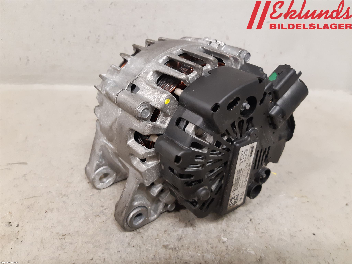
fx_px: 264
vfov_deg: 53.1
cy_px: 132
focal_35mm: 26
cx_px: 176
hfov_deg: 67.3
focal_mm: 3.93
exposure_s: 1/33
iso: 200
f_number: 1.7
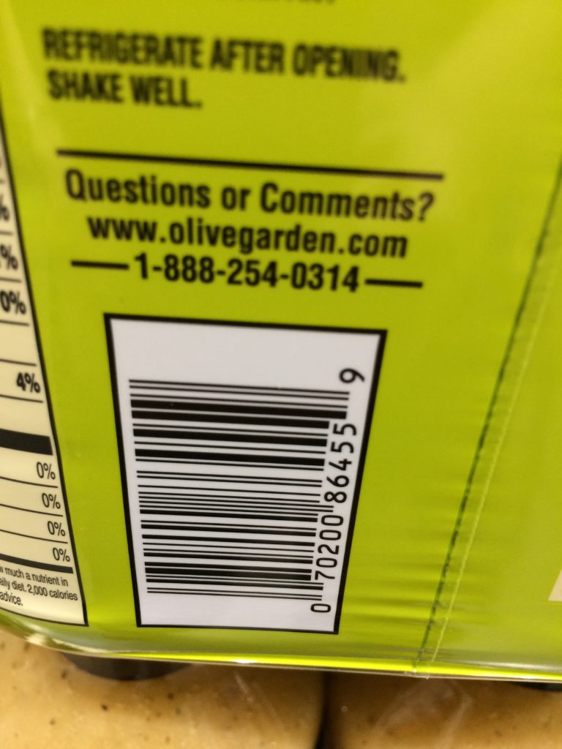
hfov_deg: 48.2
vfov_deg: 61.7
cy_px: 374
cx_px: 281
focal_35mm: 29
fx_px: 628
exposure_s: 1/30
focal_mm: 4.15
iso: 125
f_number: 2.2
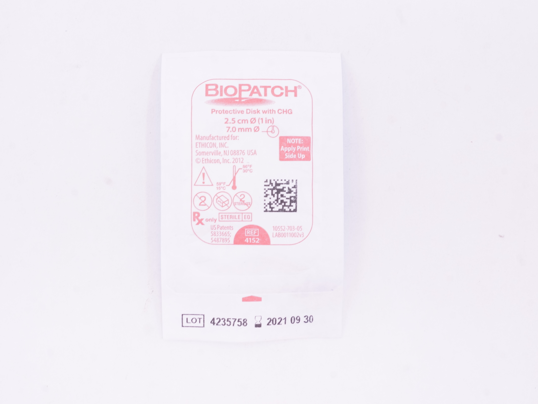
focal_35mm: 55
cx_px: 252
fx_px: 848
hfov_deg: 35.2
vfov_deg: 26.8
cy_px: 203
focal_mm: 33
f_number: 13
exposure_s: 1/20
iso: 800
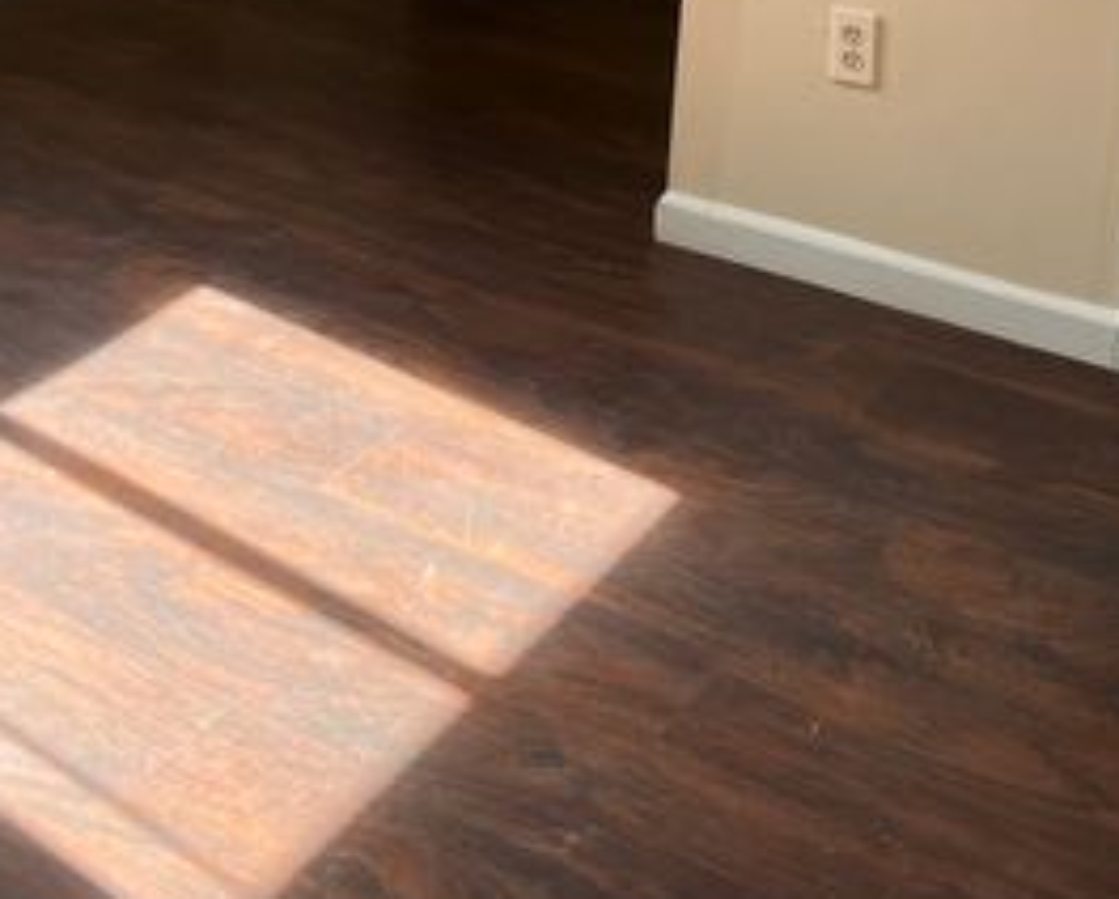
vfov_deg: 22.3
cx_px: 199
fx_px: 2123
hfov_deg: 28.8
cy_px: -142
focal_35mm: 64
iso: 50
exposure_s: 1/122
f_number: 1.6
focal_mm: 5.1
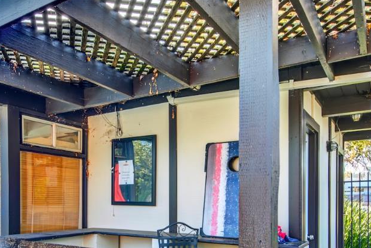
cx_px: 118
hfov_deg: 54.4
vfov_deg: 37.5
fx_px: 351
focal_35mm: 34
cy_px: 199
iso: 100
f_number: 14
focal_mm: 14
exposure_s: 1/10
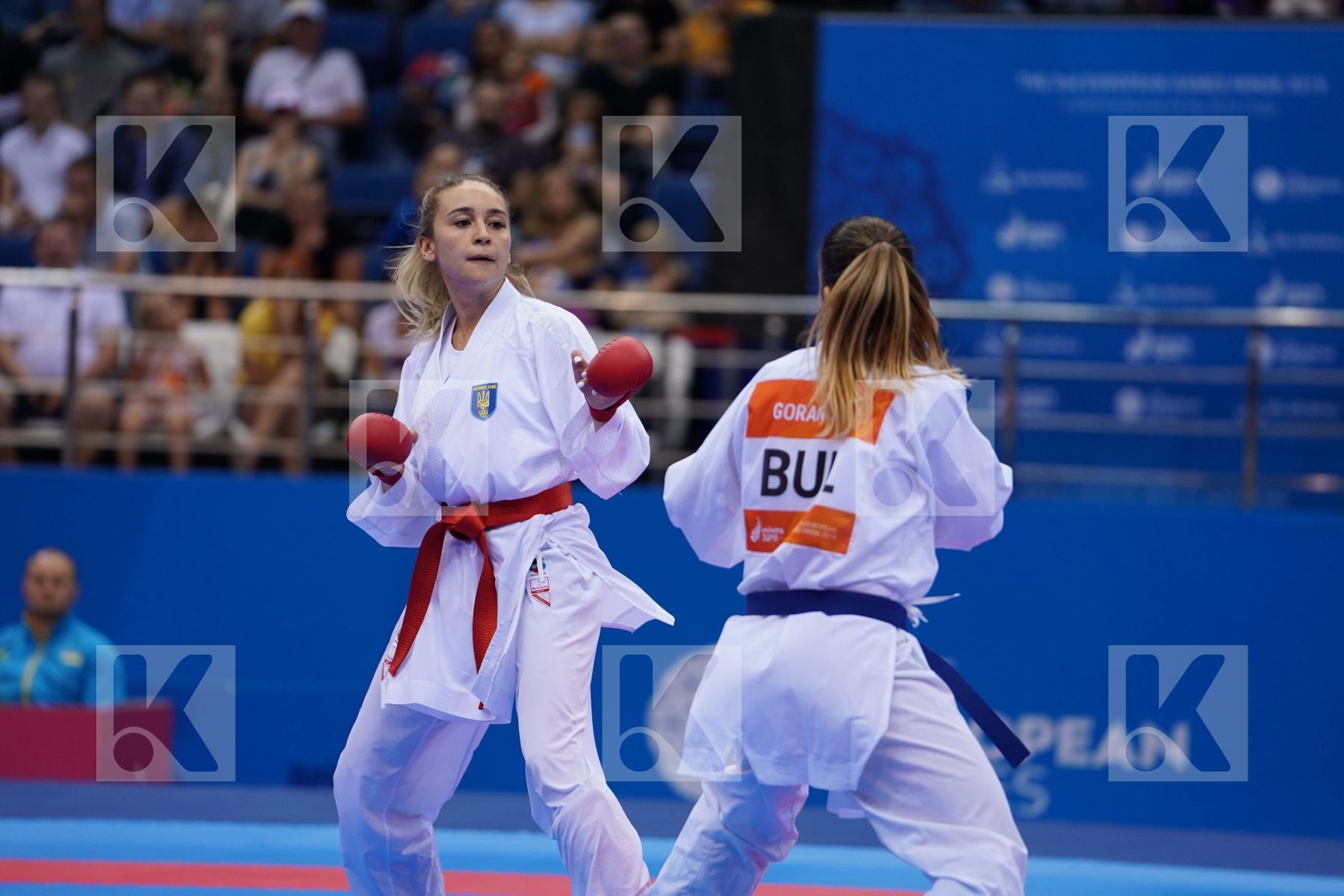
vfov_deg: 6.9
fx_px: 7466
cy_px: 448
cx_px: 672
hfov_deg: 10.3
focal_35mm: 200
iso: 1000
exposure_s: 1/1000
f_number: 2.8
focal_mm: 200
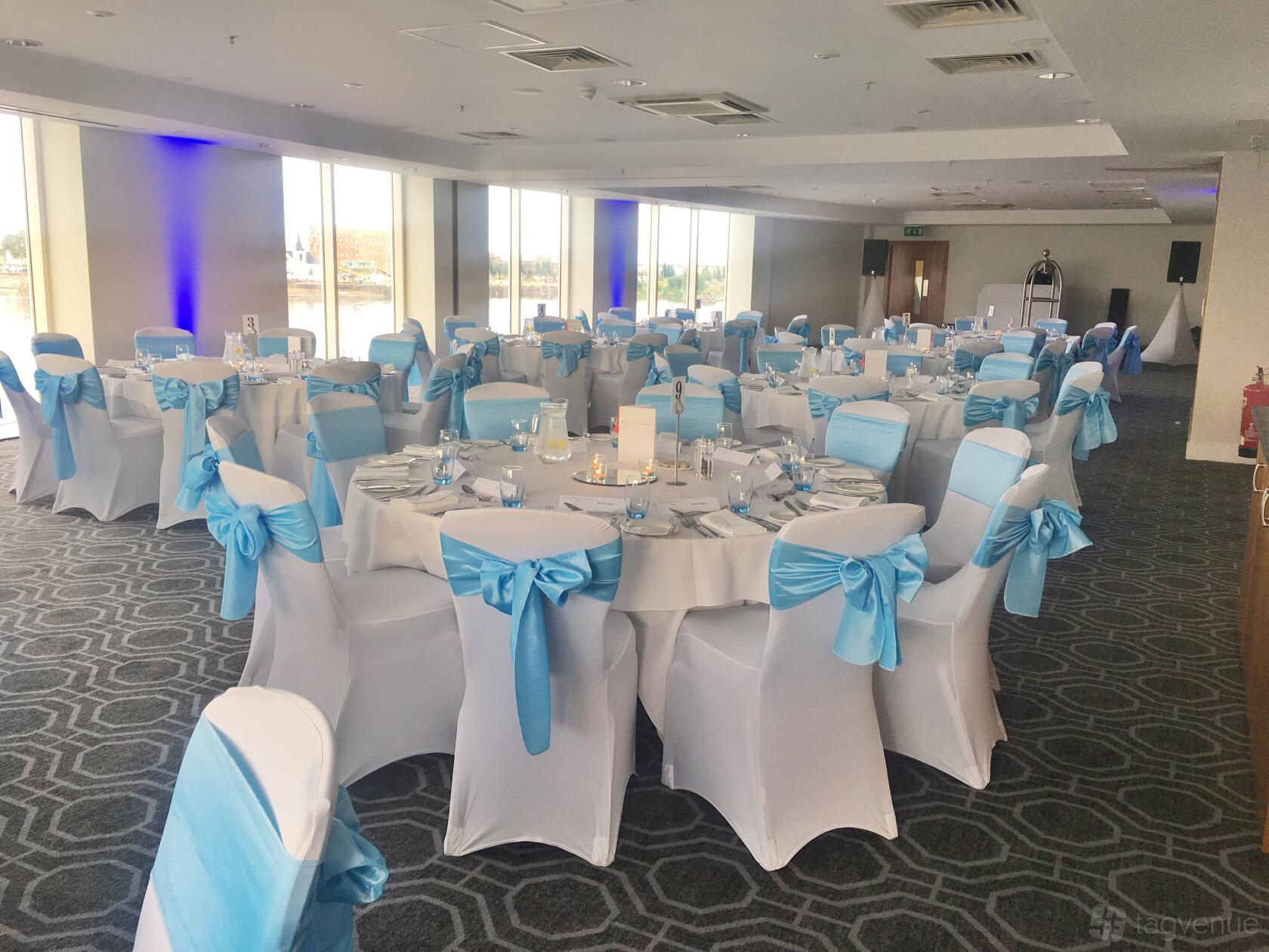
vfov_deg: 48.2
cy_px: 476
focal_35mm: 29
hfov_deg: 61.7
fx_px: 1063
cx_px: 634
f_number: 2.2
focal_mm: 4.15
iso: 25
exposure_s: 1/50
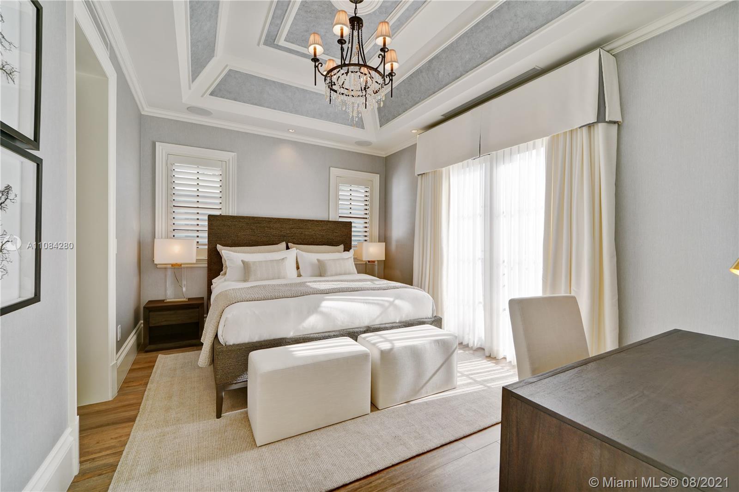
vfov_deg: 81.2
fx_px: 287
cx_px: 370
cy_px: 246
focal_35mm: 14
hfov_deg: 104.3
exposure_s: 1/80
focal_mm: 14
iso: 100
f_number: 8
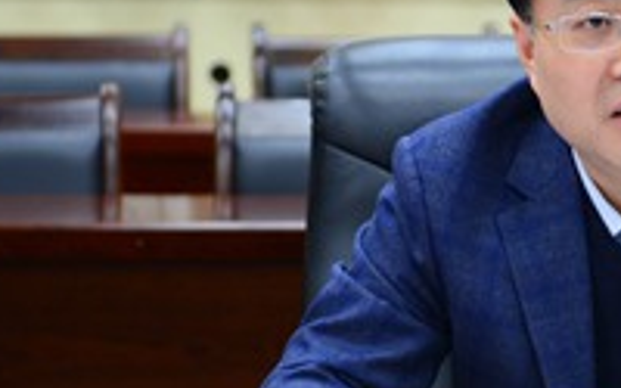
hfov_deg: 13.1
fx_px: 2674
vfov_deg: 8.3
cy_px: 237
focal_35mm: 158
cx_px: 641
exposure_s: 1/60
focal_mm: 70
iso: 800
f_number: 2.8
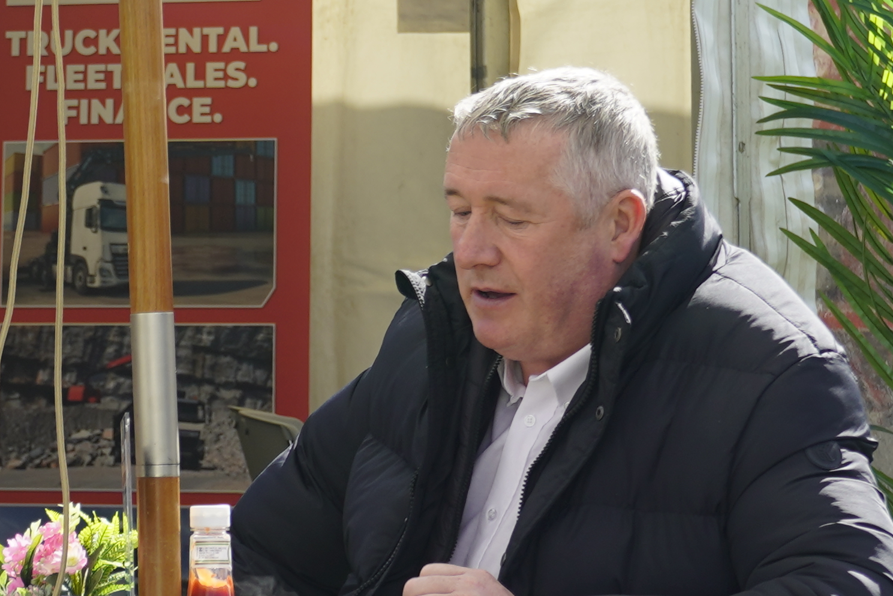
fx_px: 6995
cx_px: 39
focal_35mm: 282
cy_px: 215
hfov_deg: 7.3
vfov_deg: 4.9
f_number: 9
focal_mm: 70
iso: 100
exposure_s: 1/125
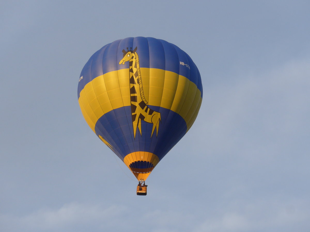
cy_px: 116
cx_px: 155
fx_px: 1576
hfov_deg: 11.2
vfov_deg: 8.4
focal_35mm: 176
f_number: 5.6
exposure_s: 1/100
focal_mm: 34.2
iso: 125
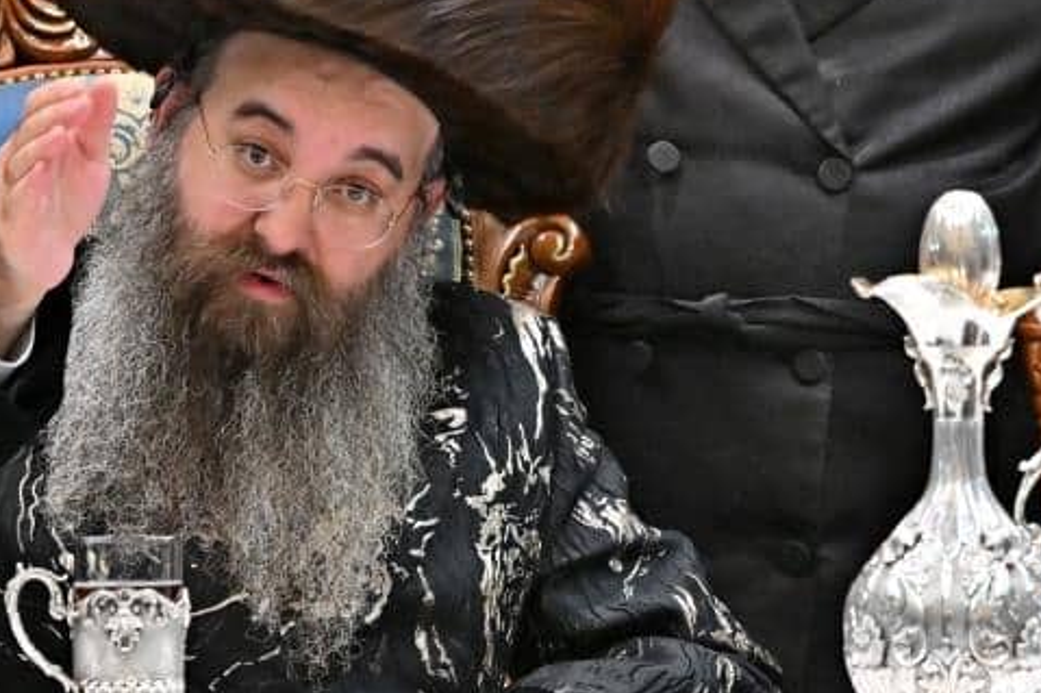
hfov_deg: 5.4
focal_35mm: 385
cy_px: 259
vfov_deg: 3.6
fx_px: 11128
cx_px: 296
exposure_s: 1/200
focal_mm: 120
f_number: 4
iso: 1250
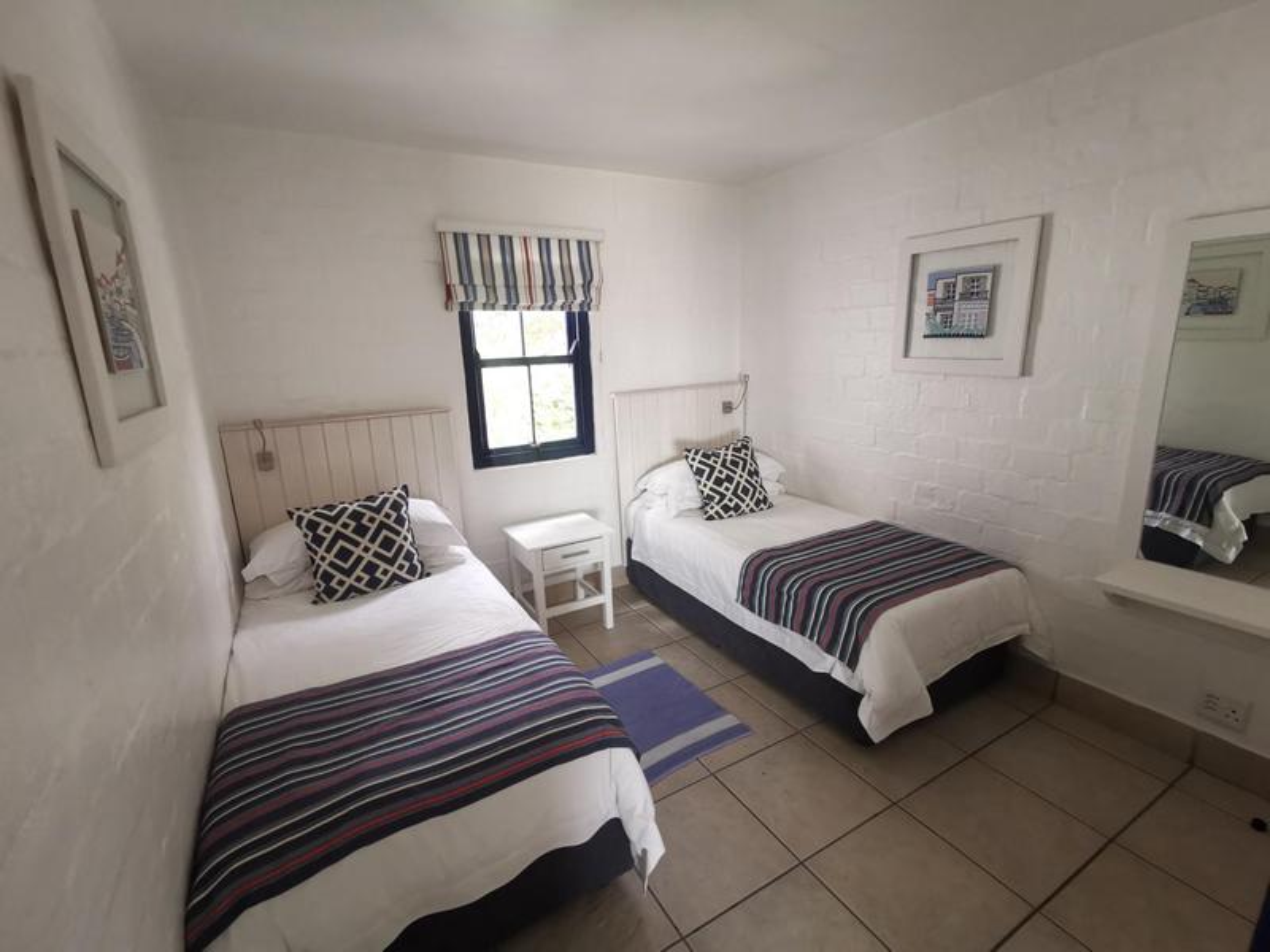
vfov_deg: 78.1
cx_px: 635
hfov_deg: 94.5
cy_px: 476
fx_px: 587
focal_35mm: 16
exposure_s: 1/33.3
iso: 400
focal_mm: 2.35
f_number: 2.2
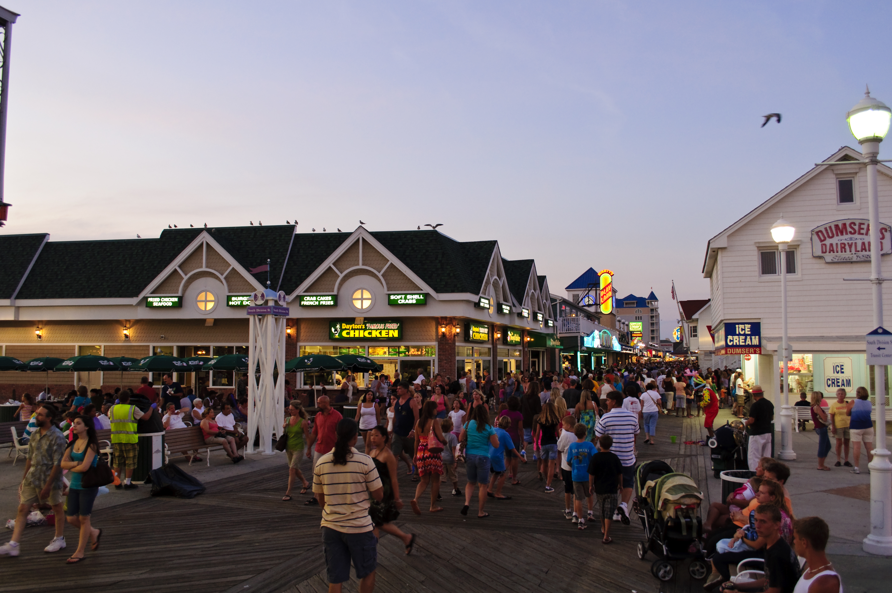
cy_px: 296
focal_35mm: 27
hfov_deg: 67.4
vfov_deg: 47.8
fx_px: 668
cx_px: 446
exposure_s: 1/80
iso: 400
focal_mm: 18
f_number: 4.5
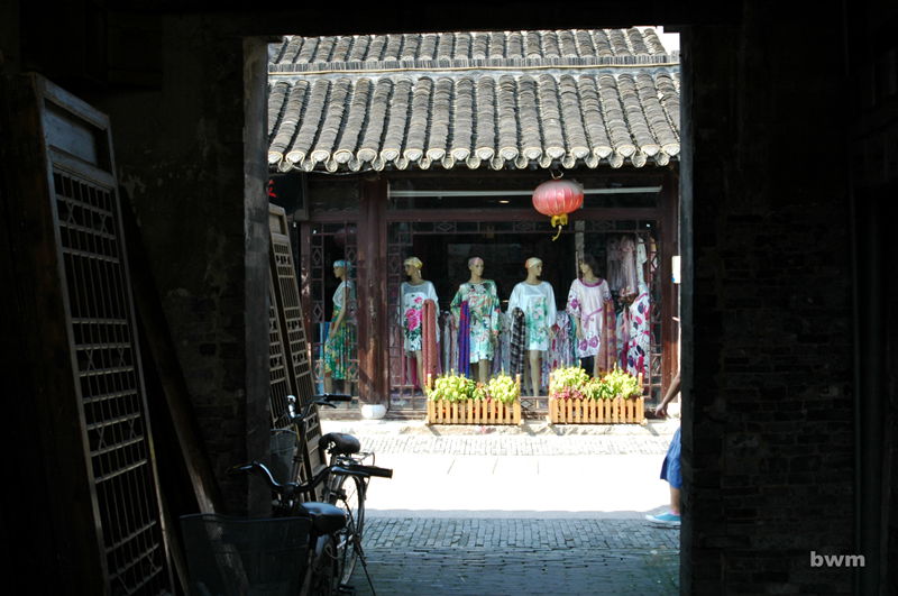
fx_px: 1046
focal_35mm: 42
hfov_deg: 46.5
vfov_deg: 31.8
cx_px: 449
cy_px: 298
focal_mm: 28
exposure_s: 1/100
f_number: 9
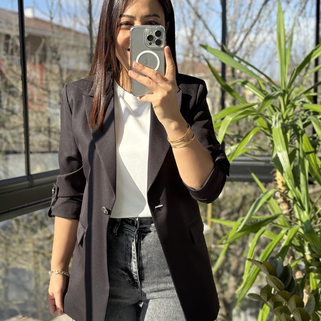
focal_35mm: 57
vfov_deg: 30.0
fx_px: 598
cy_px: 169
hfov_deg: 30.0
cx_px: 161
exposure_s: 1/577
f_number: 1.78
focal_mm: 6.86
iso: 64
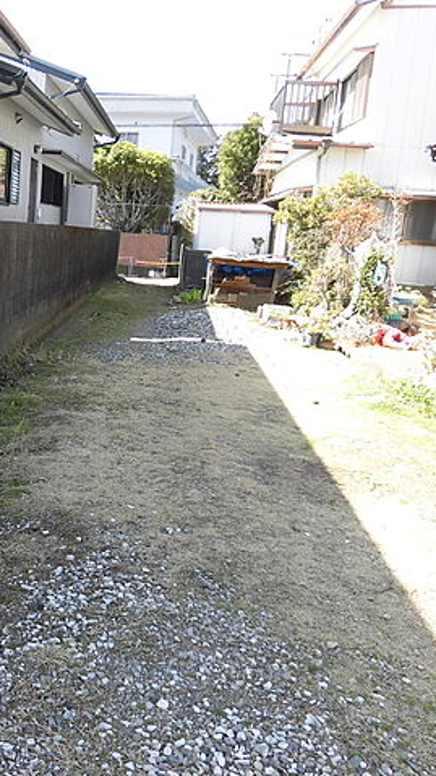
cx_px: 36
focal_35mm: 35
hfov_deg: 32.0
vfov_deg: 56.6
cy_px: 388
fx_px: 719
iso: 100
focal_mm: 4.3
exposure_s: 1/250
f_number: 3.1
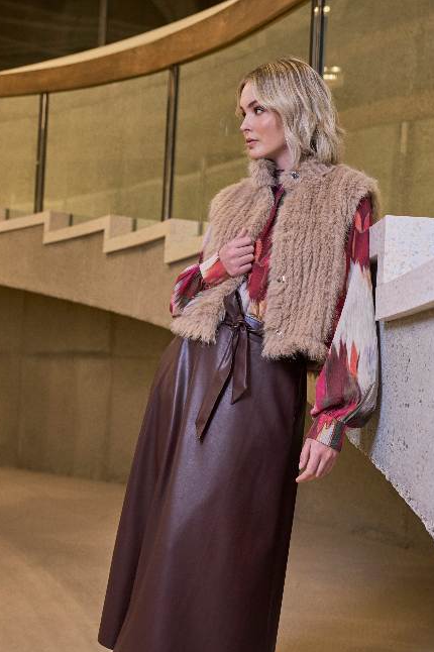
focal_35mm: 52
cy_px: 352
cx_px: 212
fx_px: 941
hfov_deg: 26.0
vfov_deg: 38.2
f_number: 4
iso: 800
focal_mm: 48
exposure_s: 1/125
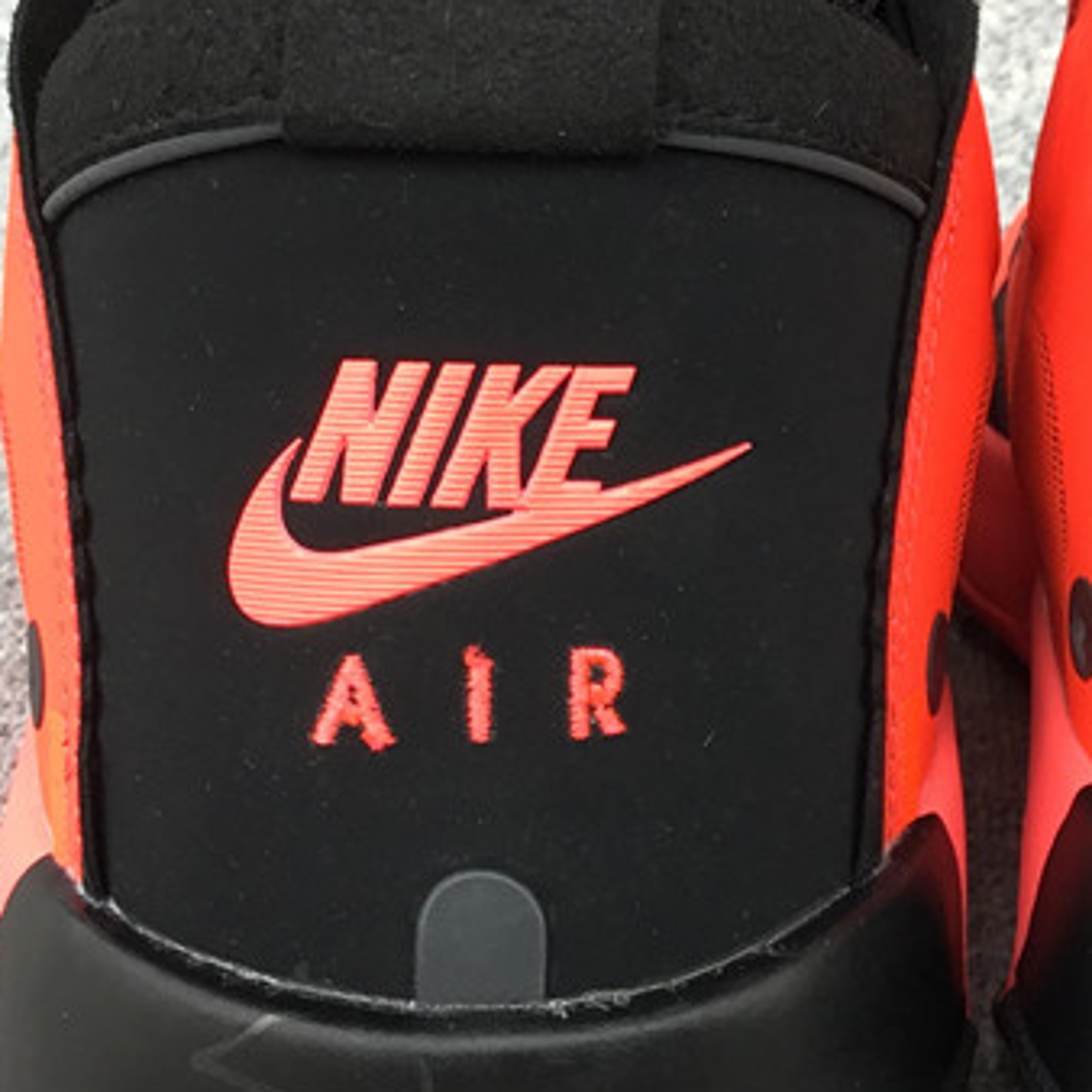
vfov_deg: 23.6
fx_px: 2605
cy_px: 415
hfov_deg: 23.0
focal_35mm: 73
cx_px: 995
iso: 40
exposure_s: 1/100
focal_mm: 3.3
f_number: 2.4
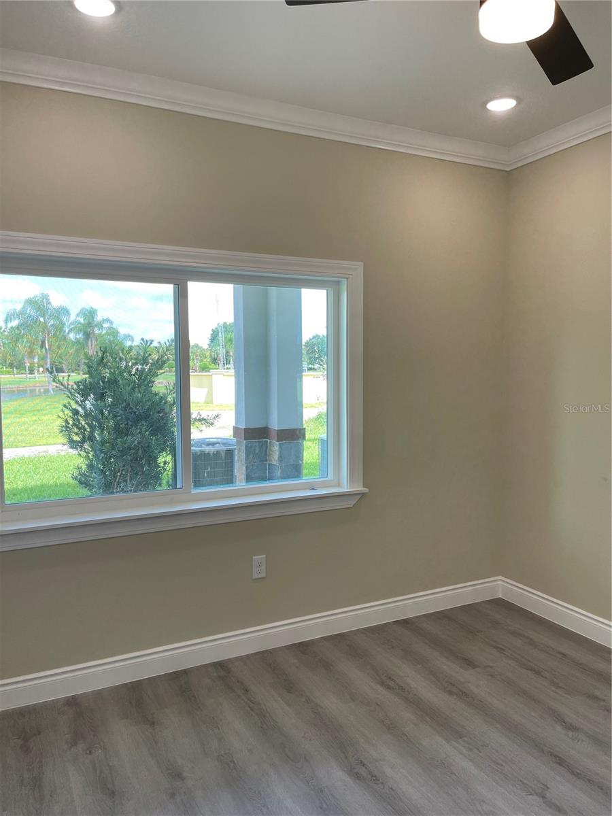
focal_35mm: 25
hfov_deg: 54.9
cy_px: 408
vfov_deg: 69.4
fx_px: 589
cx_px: 306
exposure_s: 1/120
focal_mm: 5.1
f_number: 1.6
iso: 40
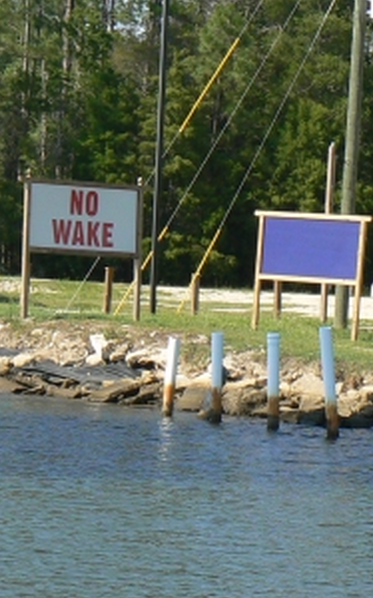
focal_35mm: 198
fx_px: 3227
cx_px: 211
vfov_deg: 10.6
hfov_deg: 6.6
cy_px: 122
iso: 80
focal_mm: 11.4
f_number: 5.6
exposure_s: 1/400
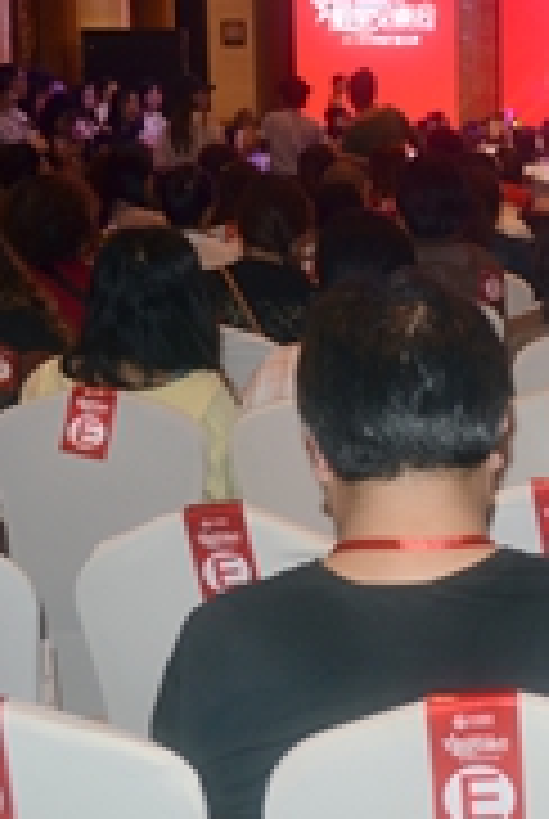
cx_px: 720
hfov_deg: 17.3
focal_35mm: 74
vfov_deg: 27.3
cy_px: 380
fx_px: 1686
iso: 200
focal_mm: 18
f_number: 3.5
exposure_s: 1/60
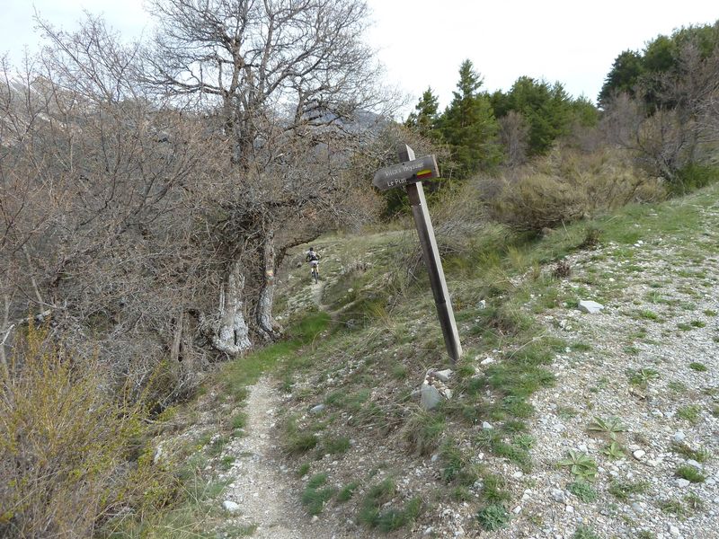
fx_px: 519
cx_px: 360
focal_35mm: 25
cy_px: 270
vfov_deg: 54.9
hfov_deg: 69.4
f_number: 4
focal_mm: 4.1
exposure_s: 1/320
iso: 80
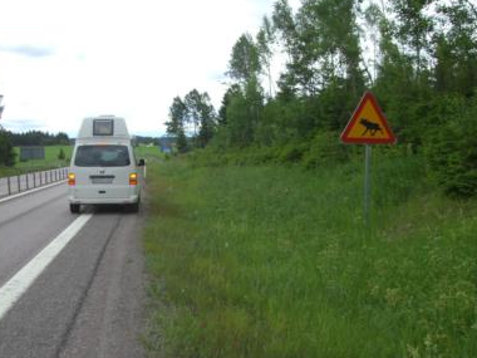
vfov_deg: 36.0
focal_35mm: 40
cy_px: 175
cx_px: 236
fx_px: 551
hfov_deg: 46.8
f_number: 4.3
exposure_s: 1/320
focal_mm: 6.2
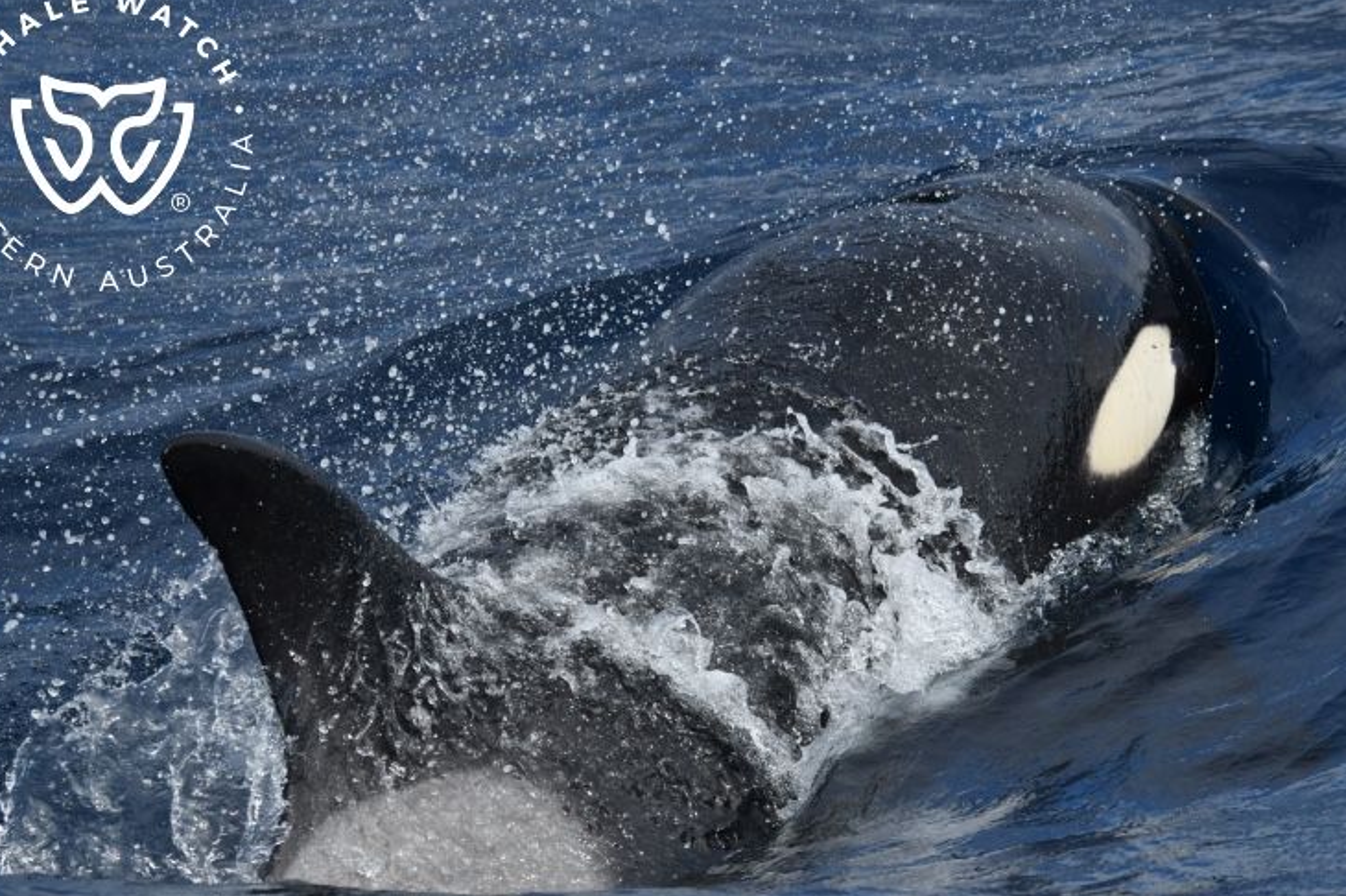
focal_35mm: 285
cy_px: 473
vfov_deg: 4.8
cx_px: 682
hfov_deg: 7.2
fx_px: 10651
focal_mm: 260
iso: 900
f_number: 5.6
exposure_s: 1/8000
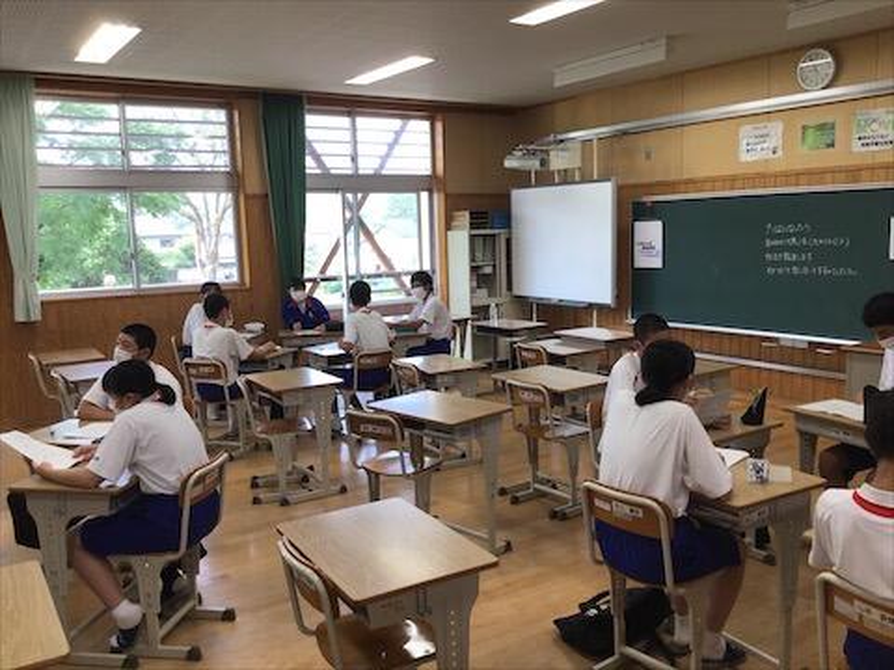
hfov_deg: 58.4
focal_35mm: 31
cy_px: 335
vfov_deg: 45.4
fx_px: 801
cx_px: 447
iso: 32
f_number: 2.4
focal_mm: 3.3
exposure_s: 1/60
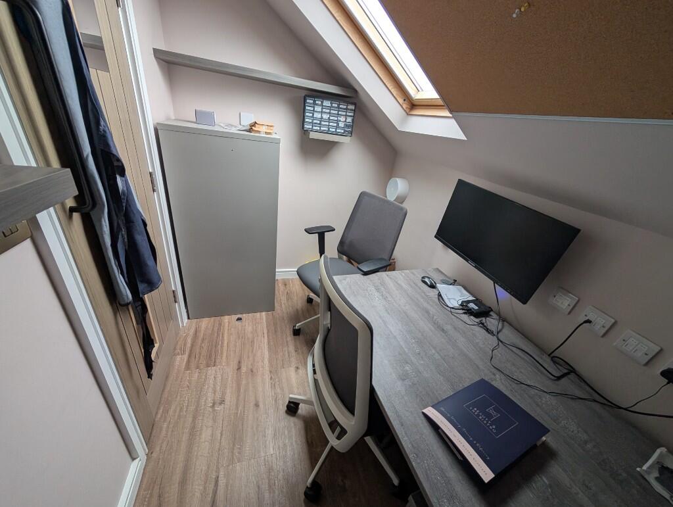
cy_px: 254
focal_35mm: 12
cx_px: 336
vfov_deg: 94.6
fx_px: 234
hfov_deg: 110.5
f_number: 1.7
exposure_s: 1/130
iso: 127
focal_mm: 2.02
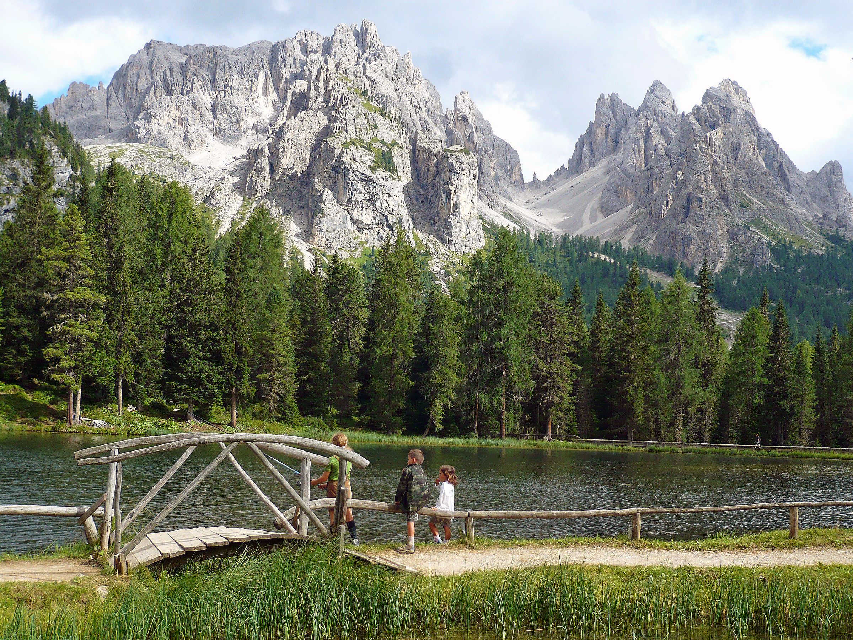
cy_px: 320
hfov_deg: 43.9
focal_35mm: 43
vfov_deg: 33.6
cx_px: 426
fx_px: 1060
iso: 100
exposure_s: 1/500
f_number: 3.4
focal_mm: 7
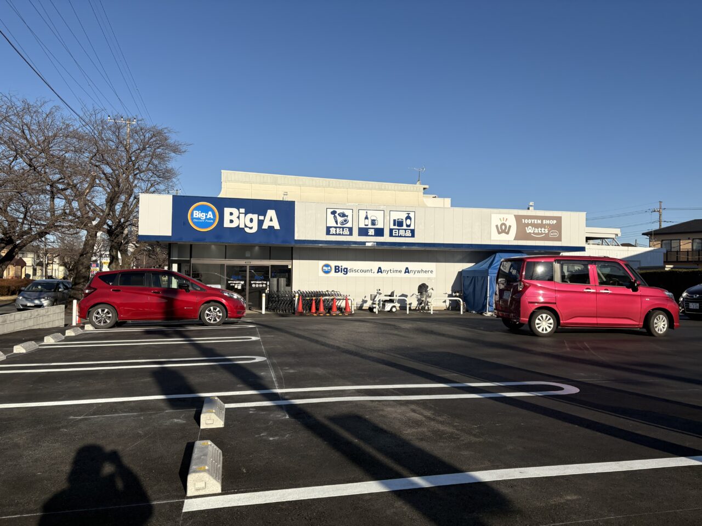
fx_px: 527
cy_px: 263
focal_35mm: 26
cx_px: 351
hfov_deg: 67.3
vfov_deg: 53.1
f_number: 1.6
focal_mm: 5.96
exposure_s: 1/4329
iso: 50
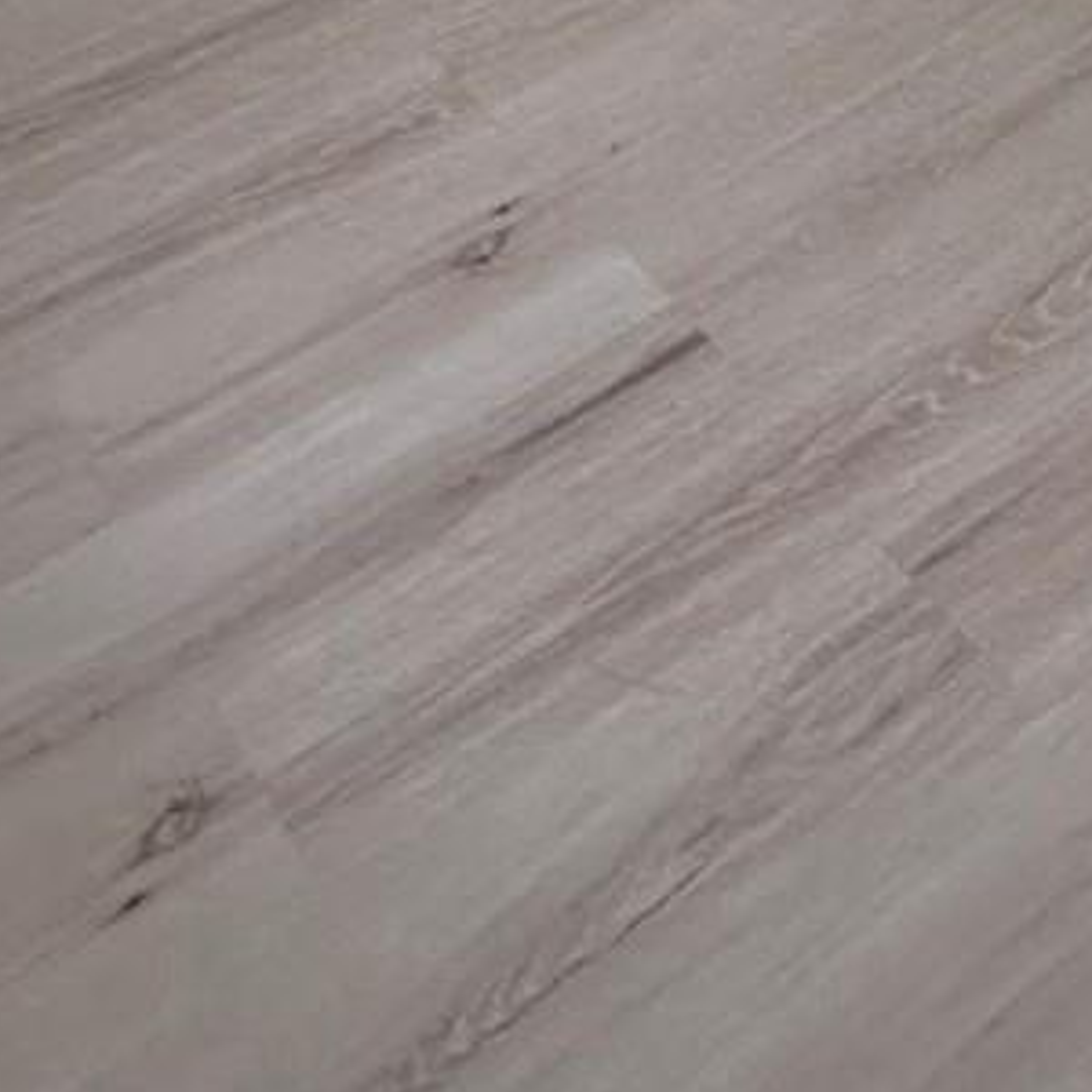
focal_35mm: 66
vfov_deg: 18.6
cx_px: 1019
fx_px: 2356
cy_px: -997
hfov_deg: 25.2
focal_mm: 2.22
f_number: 2.2
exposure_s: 1/120
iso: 200
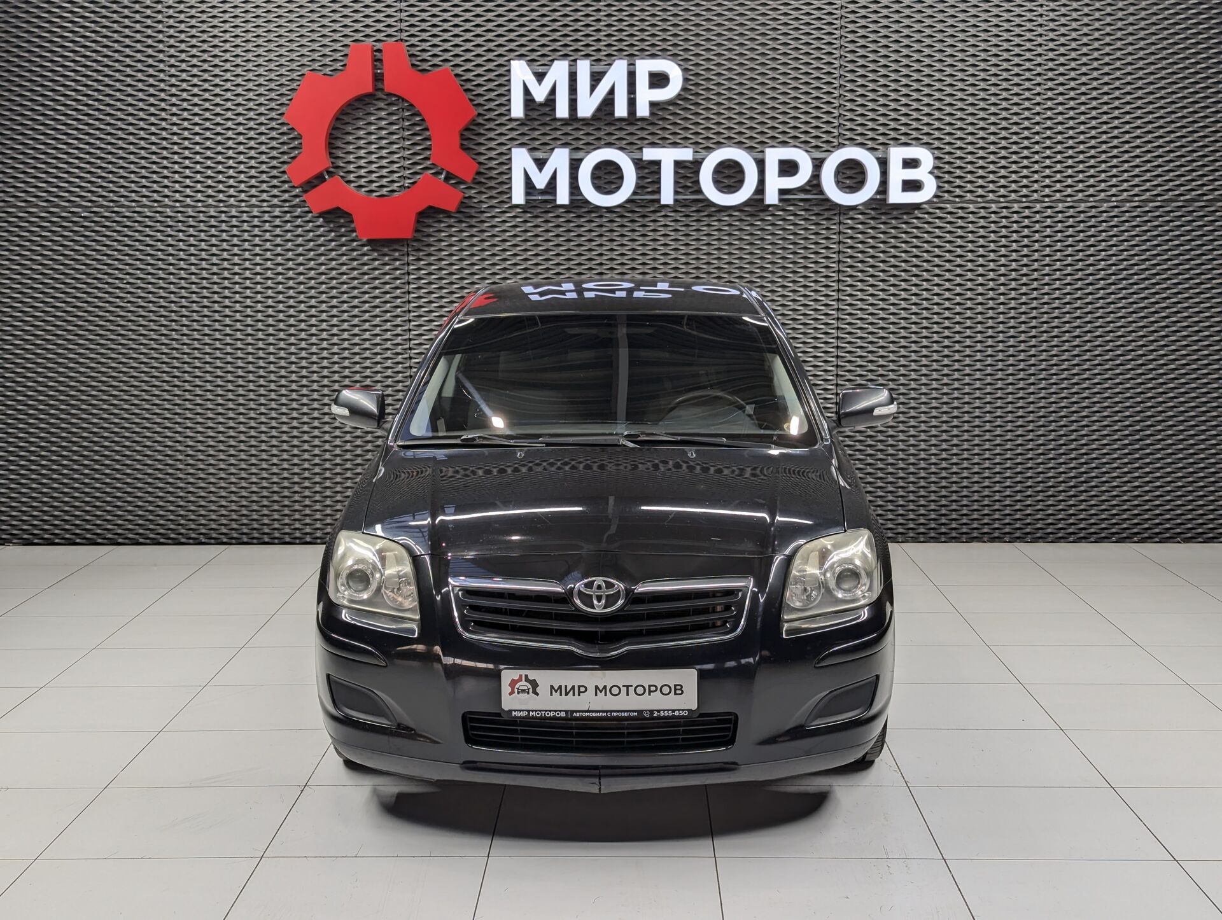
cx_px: 611
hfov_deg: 39.6
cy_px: 460
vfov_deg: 30.3
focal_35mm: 48
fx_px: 1697
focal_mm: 6.81
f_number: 1.85
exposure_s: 1/99.9
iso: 43
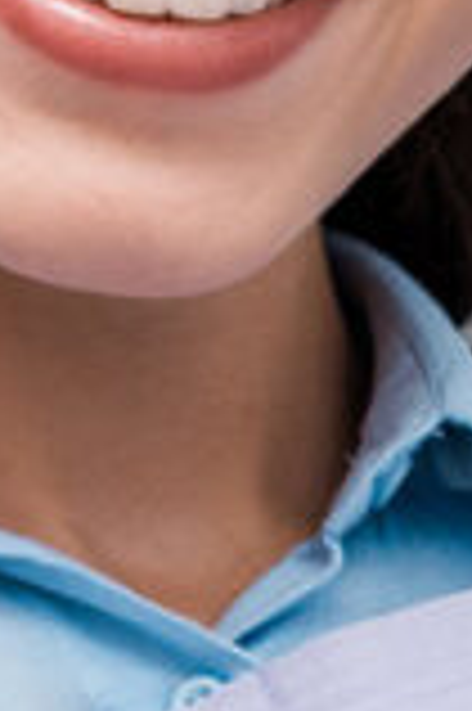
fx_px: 6386
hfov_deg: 4.2
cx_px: 450
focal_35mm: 324
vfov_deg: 6.3
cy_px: 0
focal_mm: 50
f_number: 5
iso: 100
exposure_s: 1/160
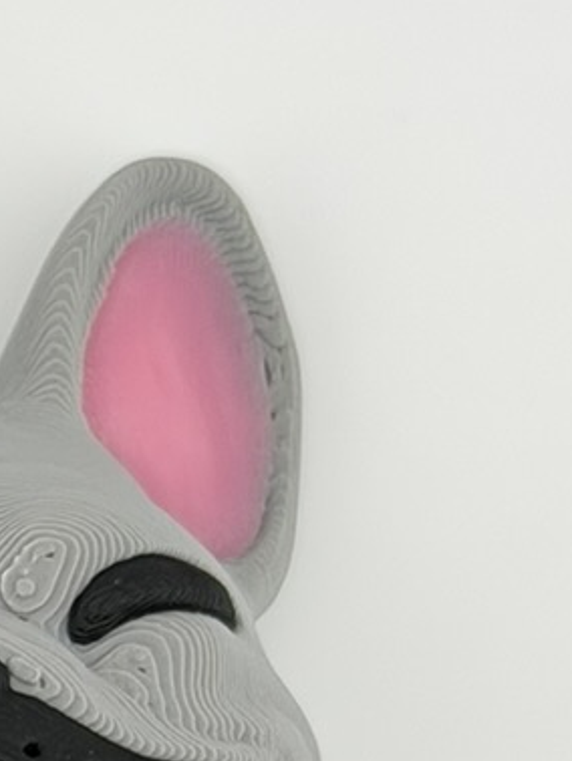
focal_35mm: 260
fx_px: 5722
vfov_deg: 7.5
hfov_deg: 5.6
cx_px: -606
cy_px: 1105
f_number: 1.78
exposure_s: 1/1429
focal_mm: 6.76
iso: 64
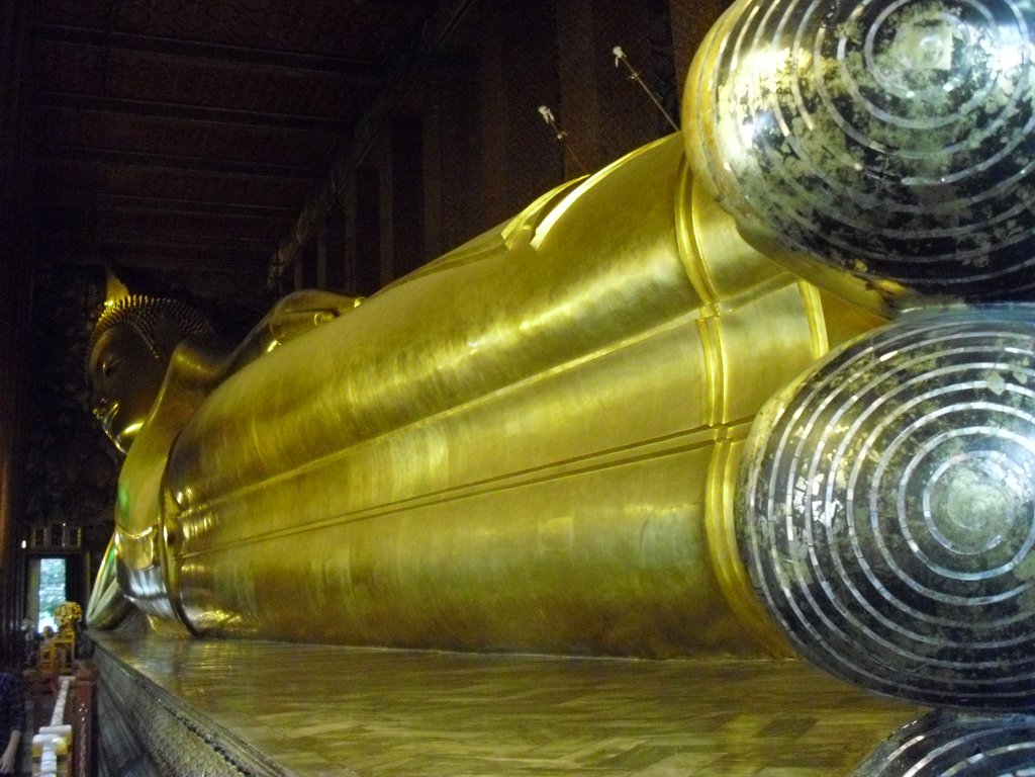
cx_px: 518
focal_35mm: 38
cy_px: 388
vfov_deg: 37.7
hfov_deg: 49.0
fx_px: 1136
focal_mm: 6.2
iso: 800
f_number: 2.8
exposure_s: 1/100
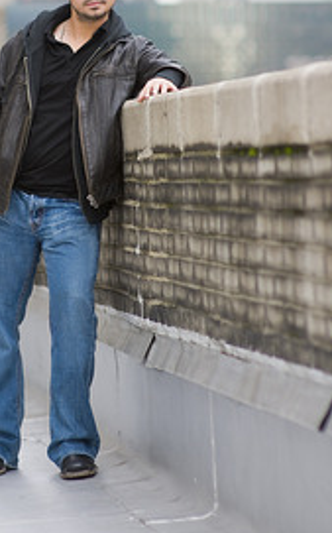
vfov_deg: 10.9
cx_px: 88
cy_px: 148
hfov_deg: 6.8
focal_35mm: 192
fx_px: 2780
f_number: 2
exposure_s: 1/200
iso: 200
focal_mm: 85
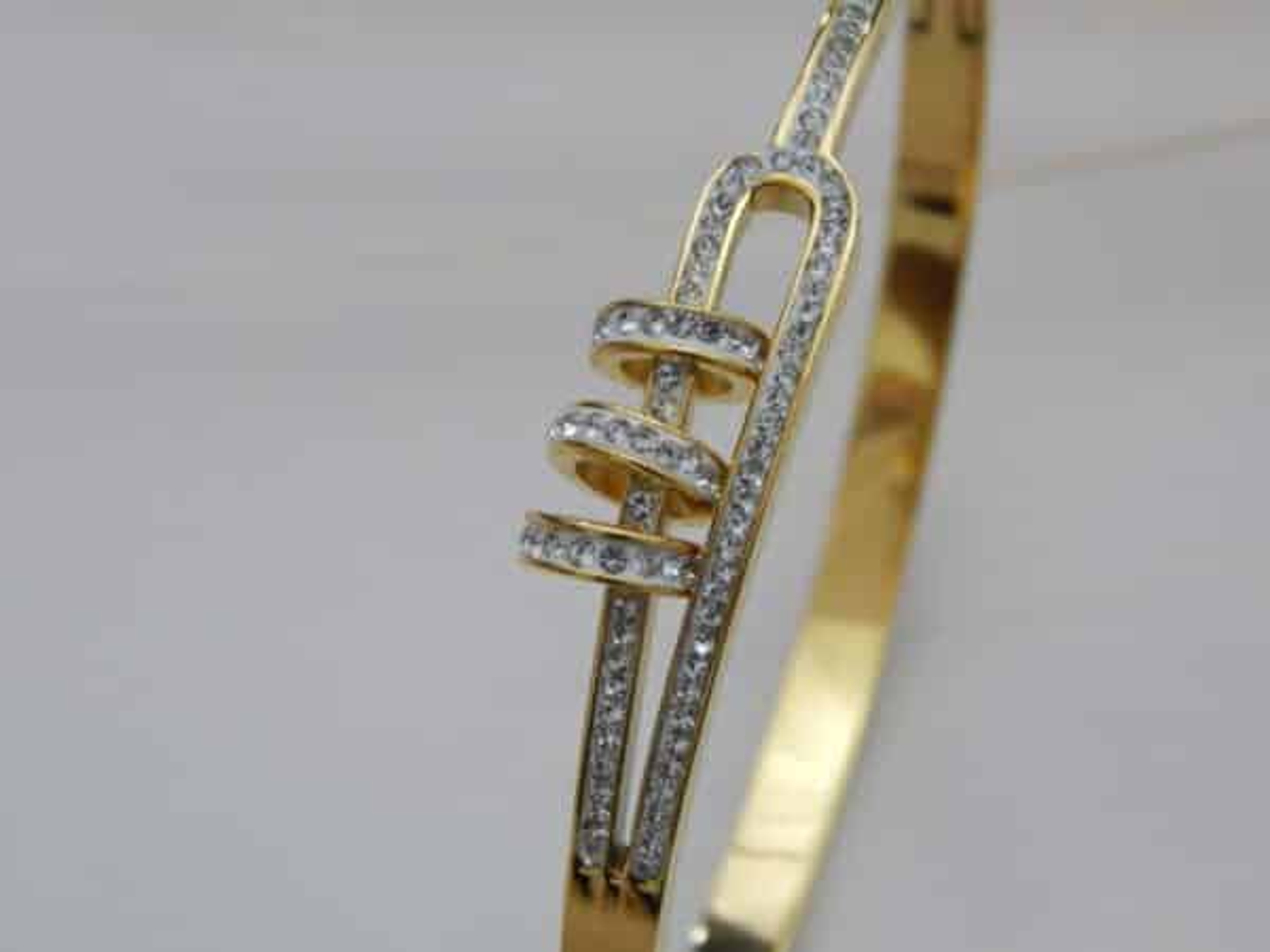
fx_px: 5870
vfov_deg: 9.3
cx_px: 635
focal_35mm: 160
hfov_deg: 12.3
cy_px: 476
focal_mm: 28.7
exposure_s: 1/20
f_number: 5.1
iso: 400
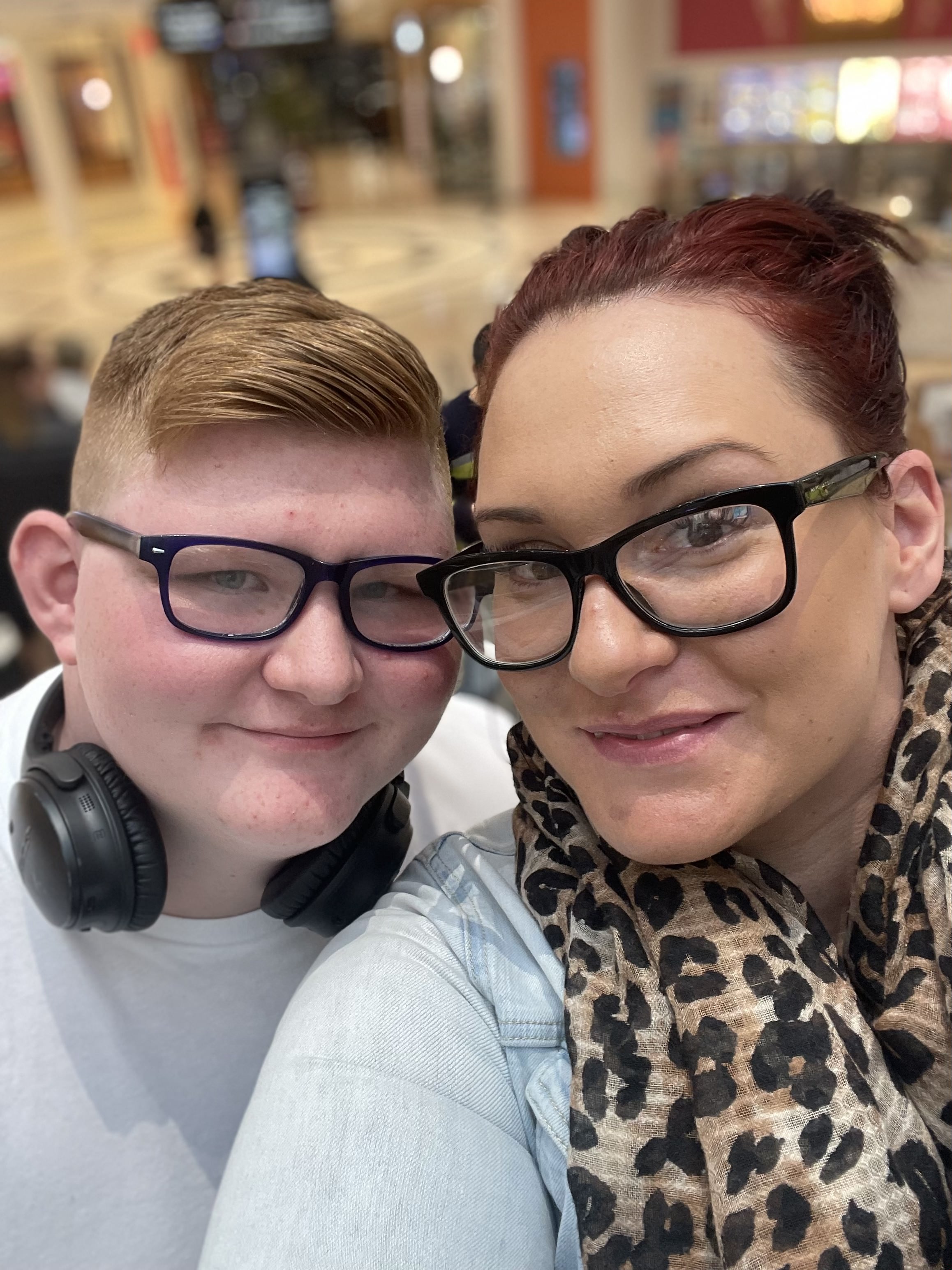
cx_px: 476
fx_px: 1100
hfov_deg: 46.8
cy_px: 635
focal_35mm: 30
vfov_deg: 60.0
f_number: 2.2
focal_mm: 2.71
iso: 100
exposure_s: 1/33
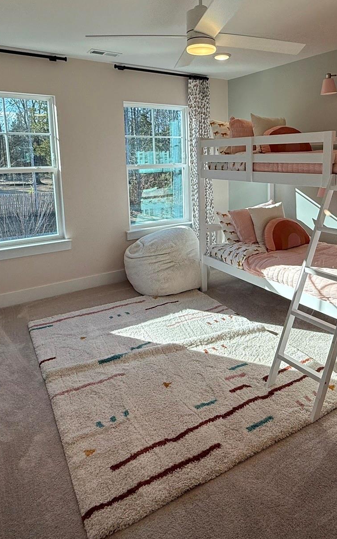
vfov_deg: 71.6
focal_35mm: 25
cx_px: 207
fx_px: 367
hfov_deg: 48.9
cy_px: 209
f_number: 2.2
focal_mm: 2.22
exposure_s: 1/316
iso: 50
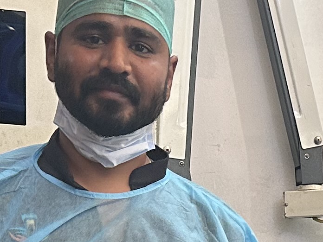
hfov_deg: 14.0
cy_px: 448
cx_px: 327
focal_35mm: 139
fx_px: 1297
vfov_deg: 10.0
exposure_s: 1/100
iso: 200
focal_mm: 6.86
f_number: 1.78
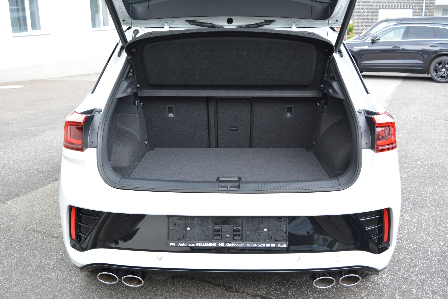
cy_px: 150
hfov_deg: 51.3
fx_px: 467
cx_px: 224
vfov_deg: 35.5
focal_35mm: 38
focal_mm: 25
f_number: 6.3
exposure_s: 1/160
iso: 320
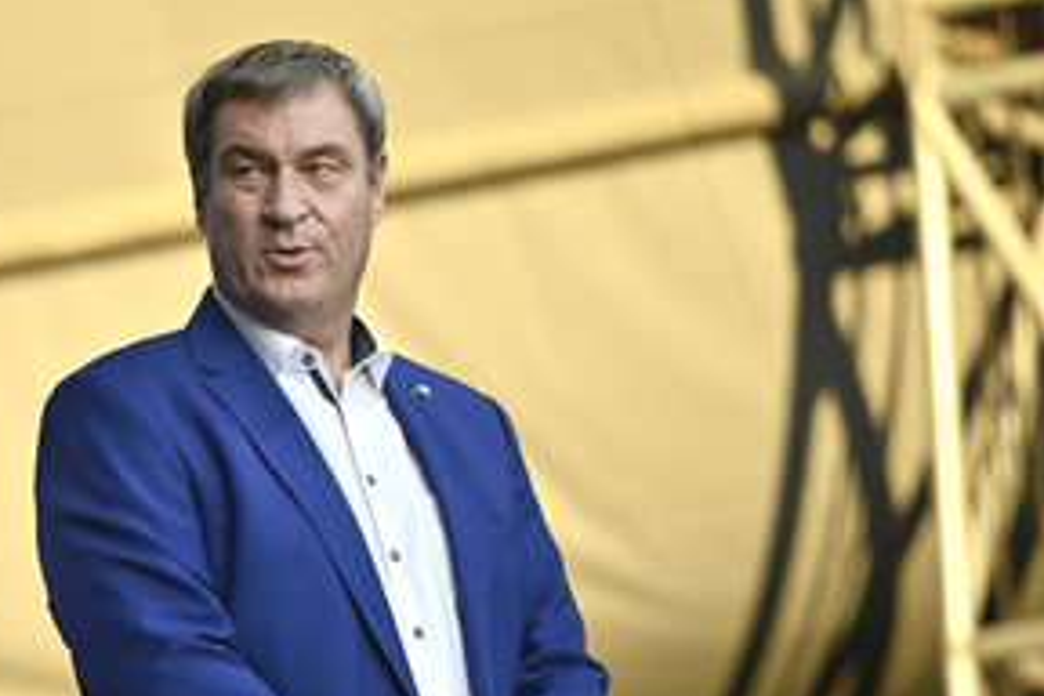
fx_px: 9076
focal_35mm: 313
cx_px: 415
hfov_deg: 6.6
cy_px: 526
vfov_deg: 4.4
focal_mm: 200
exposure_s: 1/640
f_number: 2.8
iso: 250
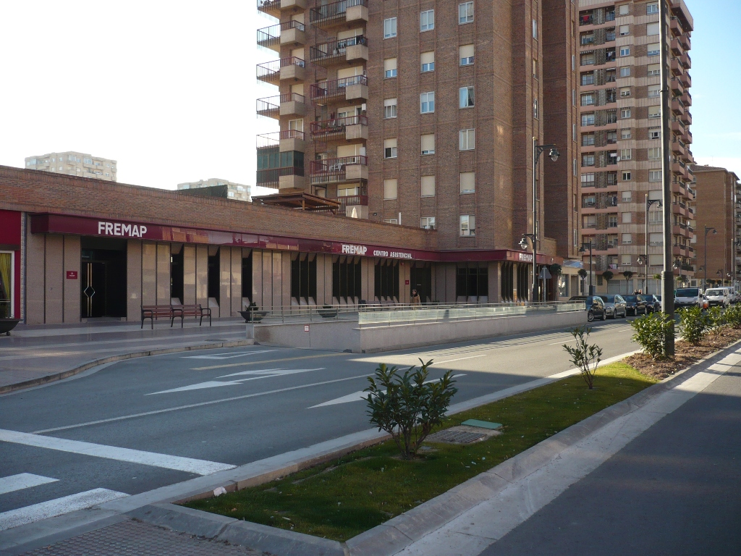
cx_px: 370
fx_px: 749
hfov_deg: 52.6
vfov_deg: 40.7
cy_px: 278
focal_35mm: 35
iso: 100
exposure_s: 1/400
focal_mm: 5.8
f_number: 2.8
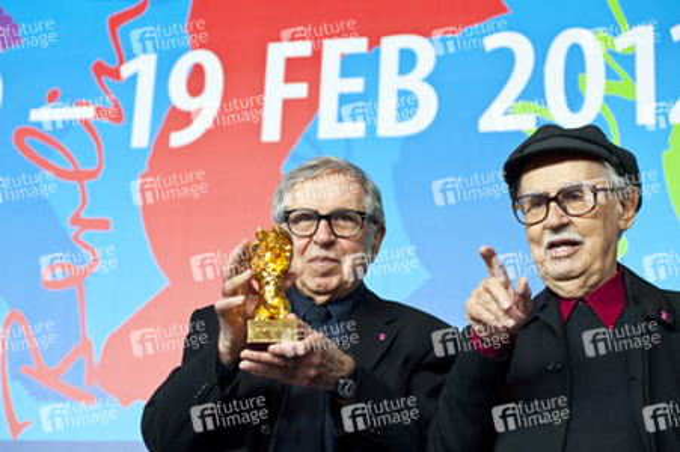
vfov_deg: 17.0
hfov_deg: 25.4
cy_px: 226
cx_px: 340
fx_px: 1510
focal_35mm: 80
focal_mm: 80
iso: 1600
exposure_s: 1/160
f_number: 5
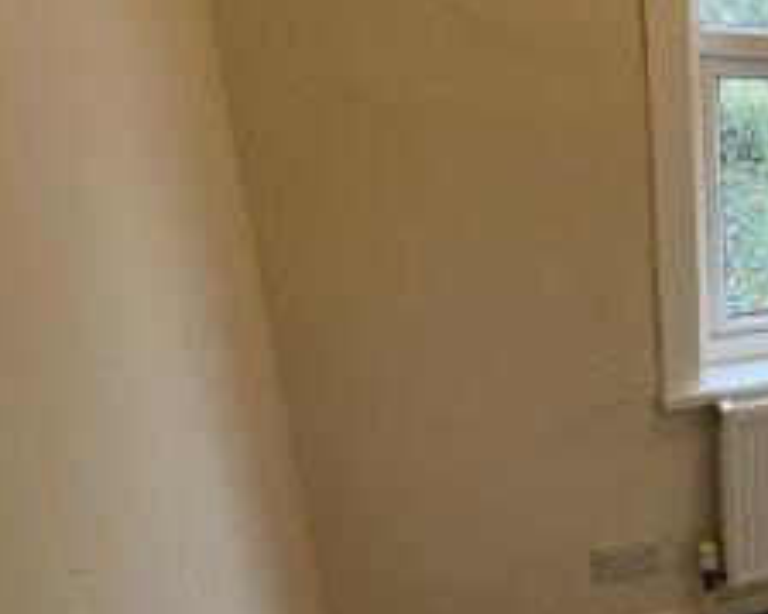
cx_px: 931
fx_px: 750
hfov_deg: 38.9
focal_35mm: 33
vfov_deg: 44.5
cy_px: 331
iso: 160
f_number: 1.8
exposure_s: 1/50
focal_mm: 1.57
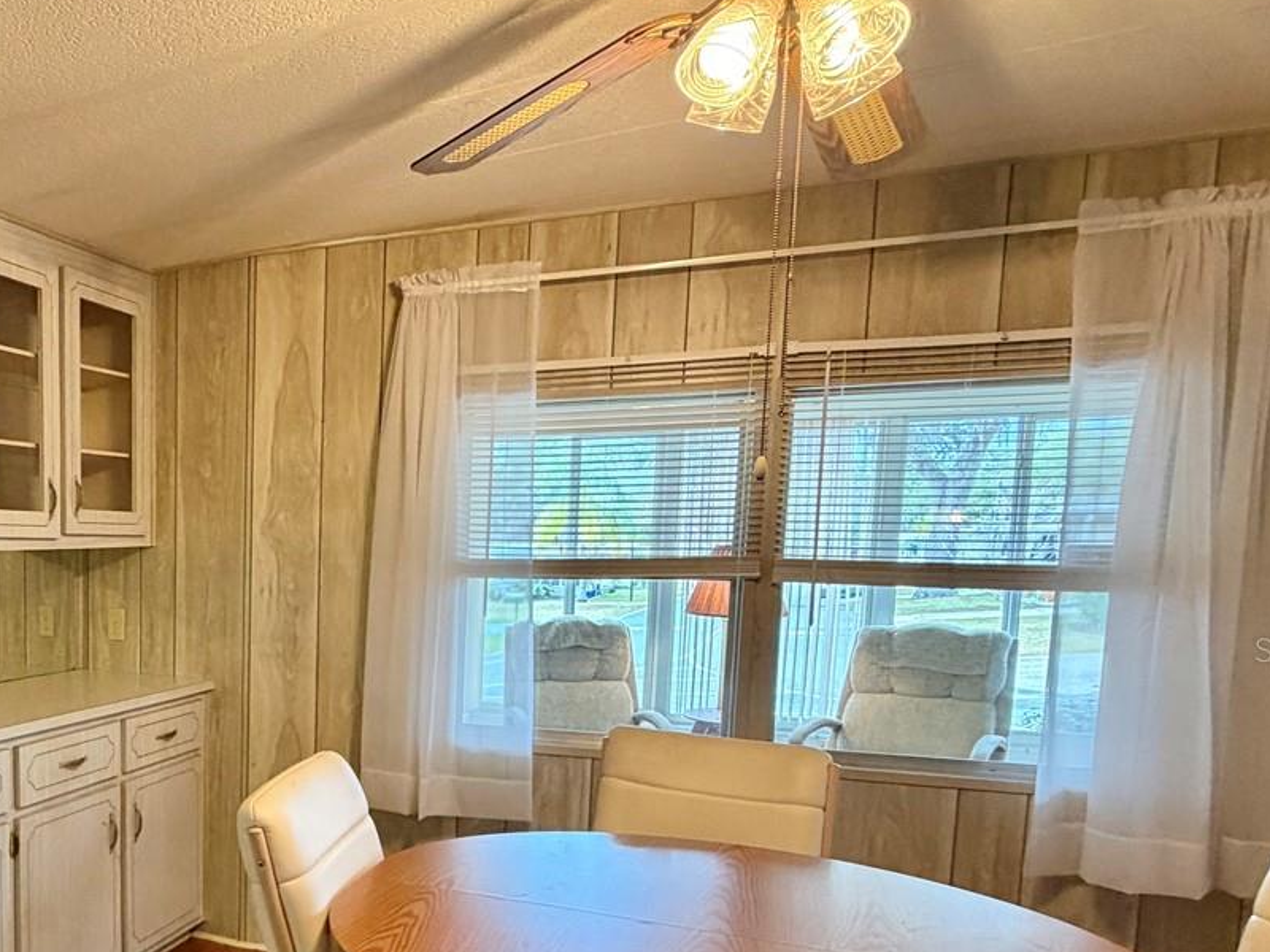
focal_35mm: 28
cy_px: 649
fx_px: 1027
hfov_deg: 55.3
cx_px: 135
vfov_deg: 48.7
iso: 320
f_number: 2.2
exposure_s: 1/60
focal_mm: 2.22
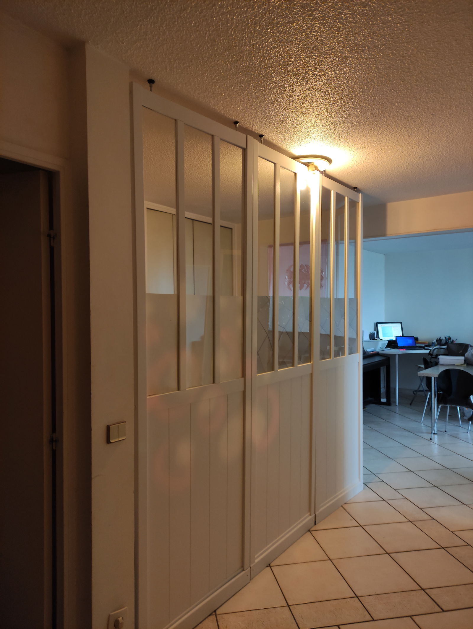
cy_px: 314
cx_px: 236
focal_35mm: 25
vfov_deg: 69.4
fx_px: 455
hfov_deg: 54.9
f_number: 1.89
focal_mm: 5.43
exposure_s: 1/33
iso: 449
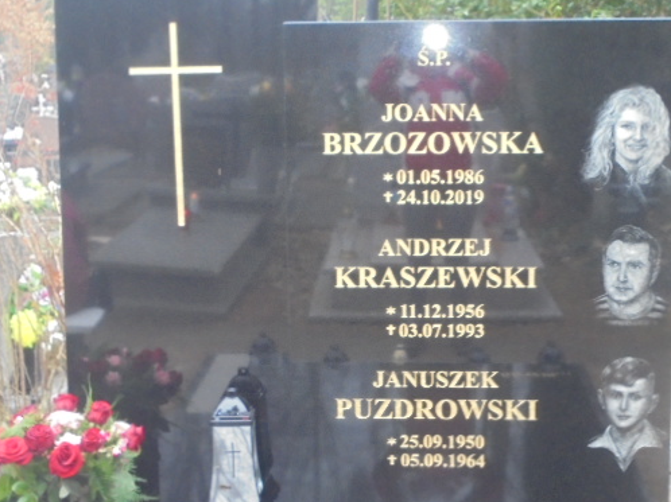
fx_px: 1221
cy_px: 240
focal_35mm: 63
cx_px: 348
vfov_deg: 23.3
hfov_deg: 30.7
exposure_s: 1/8
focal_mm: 8.9
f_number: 4.8
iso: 400
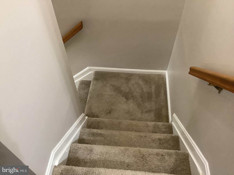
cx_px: 117
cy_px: 88
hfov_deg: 58.4
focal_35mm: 31
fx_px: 210
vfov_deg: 45.4
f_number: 2.4
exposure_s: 1/30
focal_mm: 3.3
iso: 320
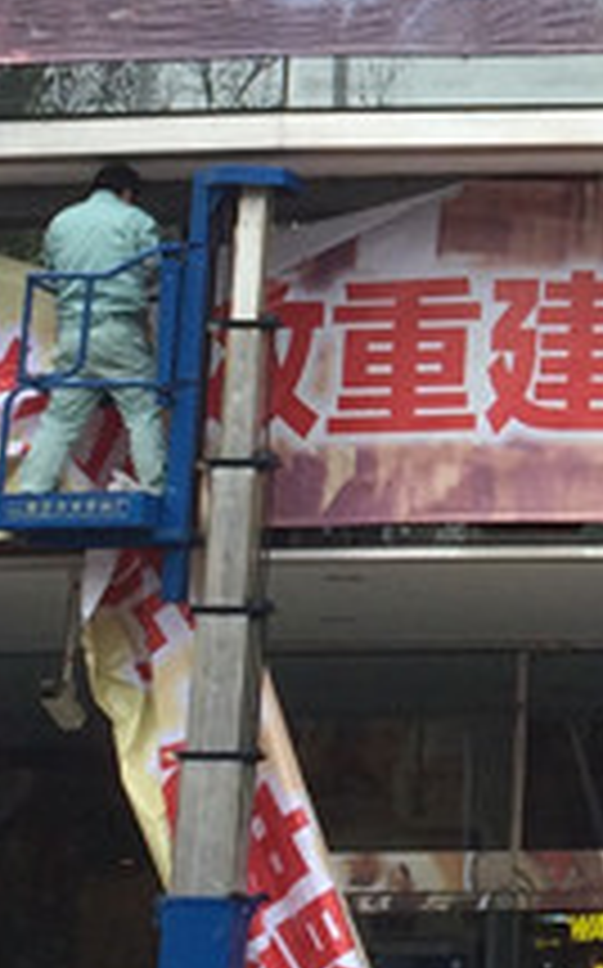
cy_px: -95
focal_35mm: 148
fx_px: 3899
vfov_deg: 13.8
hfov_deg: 8.4
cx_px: 1166
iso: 32
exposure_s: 1/410
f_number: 2.2
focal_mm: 4.12
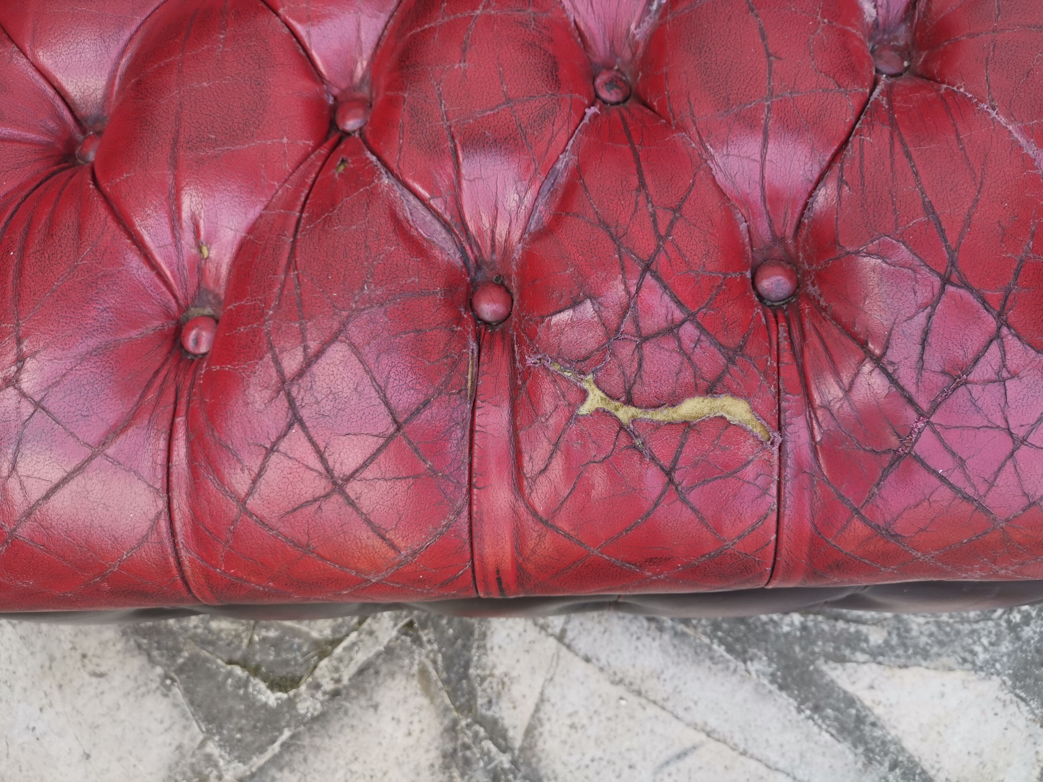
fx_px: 814
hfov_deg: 65.3
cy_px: 391
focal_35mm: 27
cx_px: 522
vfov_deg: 51.4
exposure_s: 1/195
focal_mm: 5.58
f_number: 1.8
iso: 50
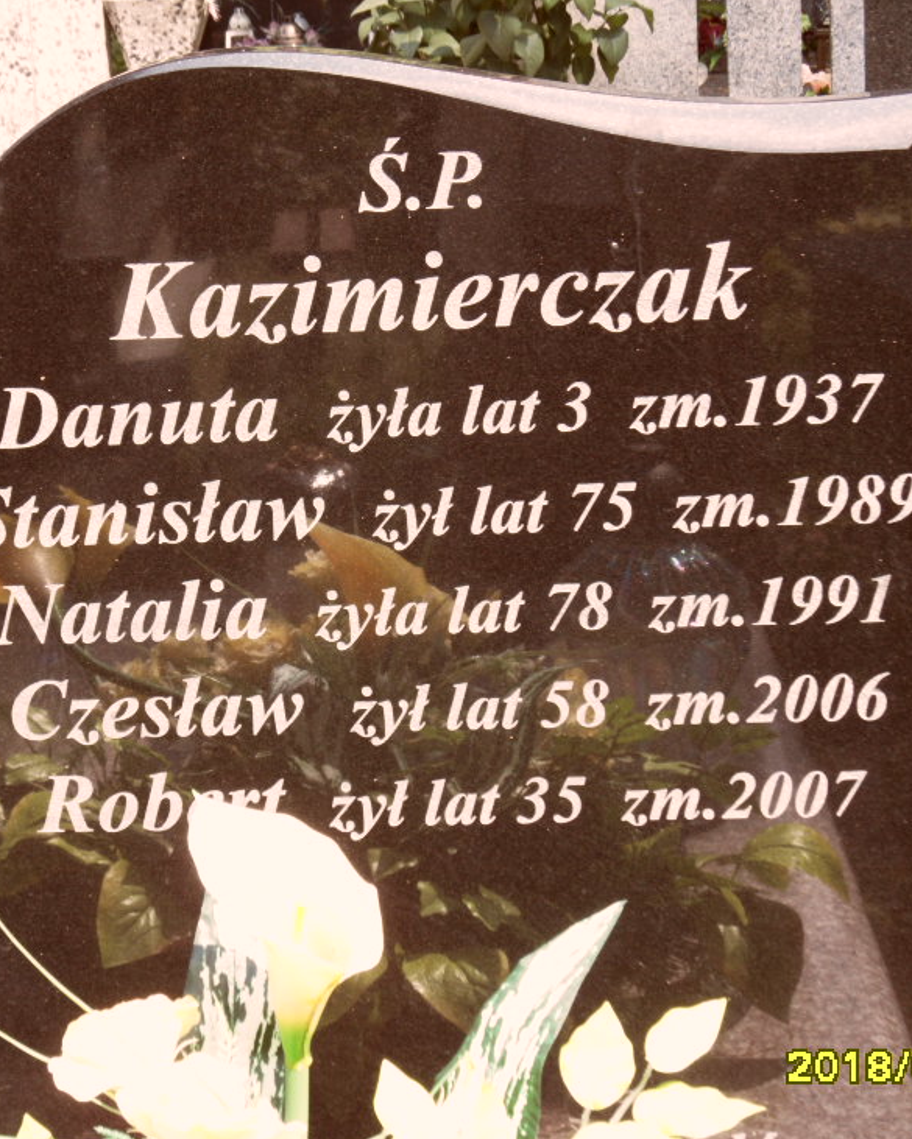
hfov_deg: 18.7
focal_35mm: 82
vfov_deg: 23.3
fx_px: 2766
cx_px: 307
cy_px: 583
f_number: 4
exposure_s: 1/125
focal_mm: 10.3
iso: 80
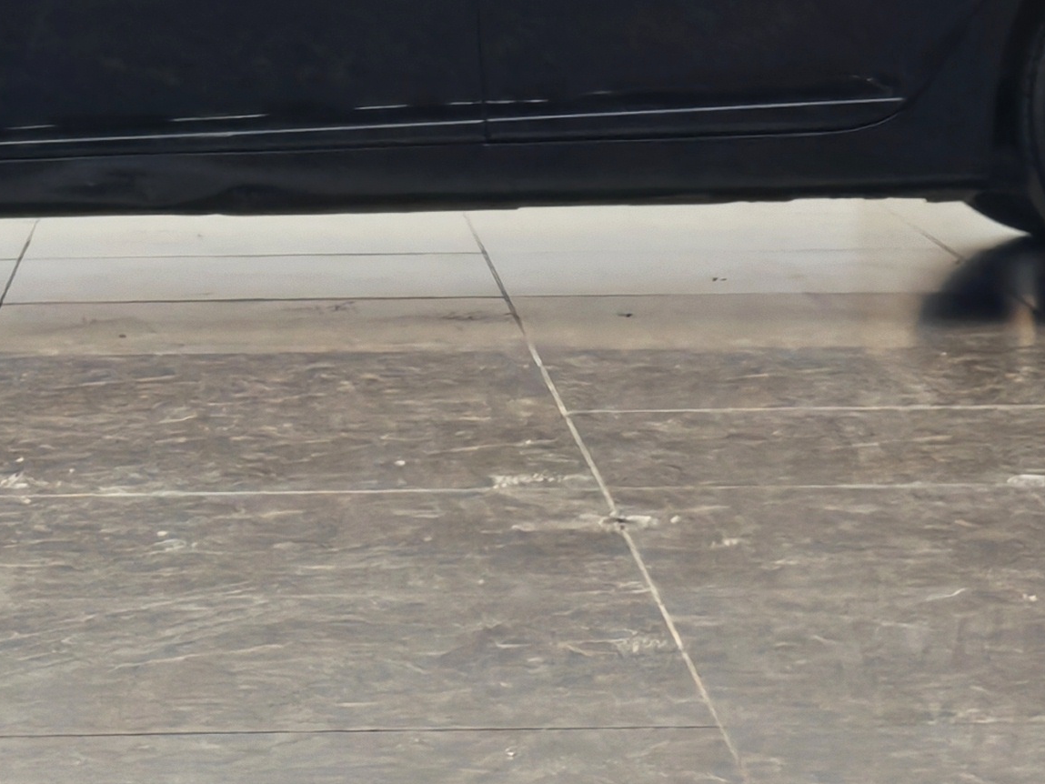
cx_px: 326
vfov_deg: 7.6
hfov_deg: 10.2
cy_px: -138
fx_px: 5827
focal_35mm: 193
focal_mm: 7.62
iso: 50
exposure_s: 1/100
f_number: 1.6
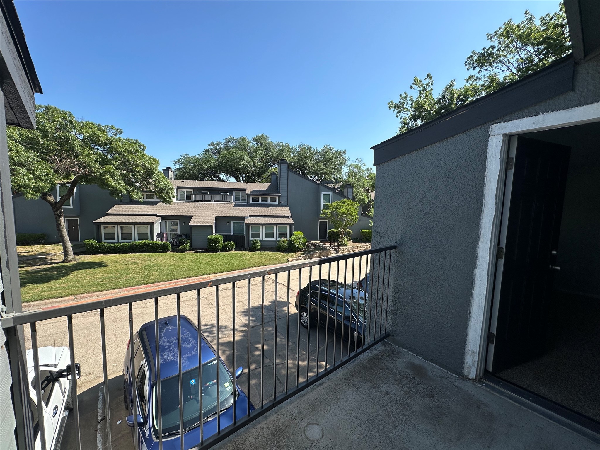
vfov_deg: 85.7
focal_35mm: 14
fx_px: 243
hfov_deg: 102.1
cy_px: 225
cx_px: 300
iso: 50
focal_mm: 2.22
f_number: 2.2
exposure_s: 1/1984
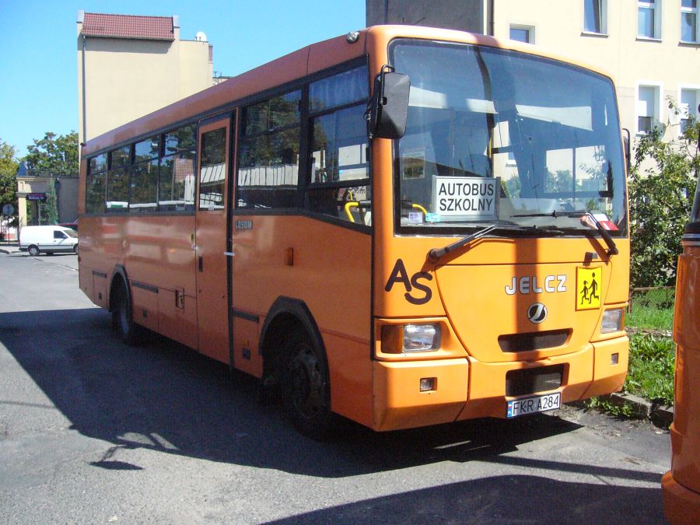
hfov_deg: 52.6
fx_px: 708
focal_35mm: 35
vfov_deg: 40.7
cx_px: 350
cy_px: 262
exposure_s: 1/1000
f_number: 5.6
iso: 400
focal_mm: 5.8
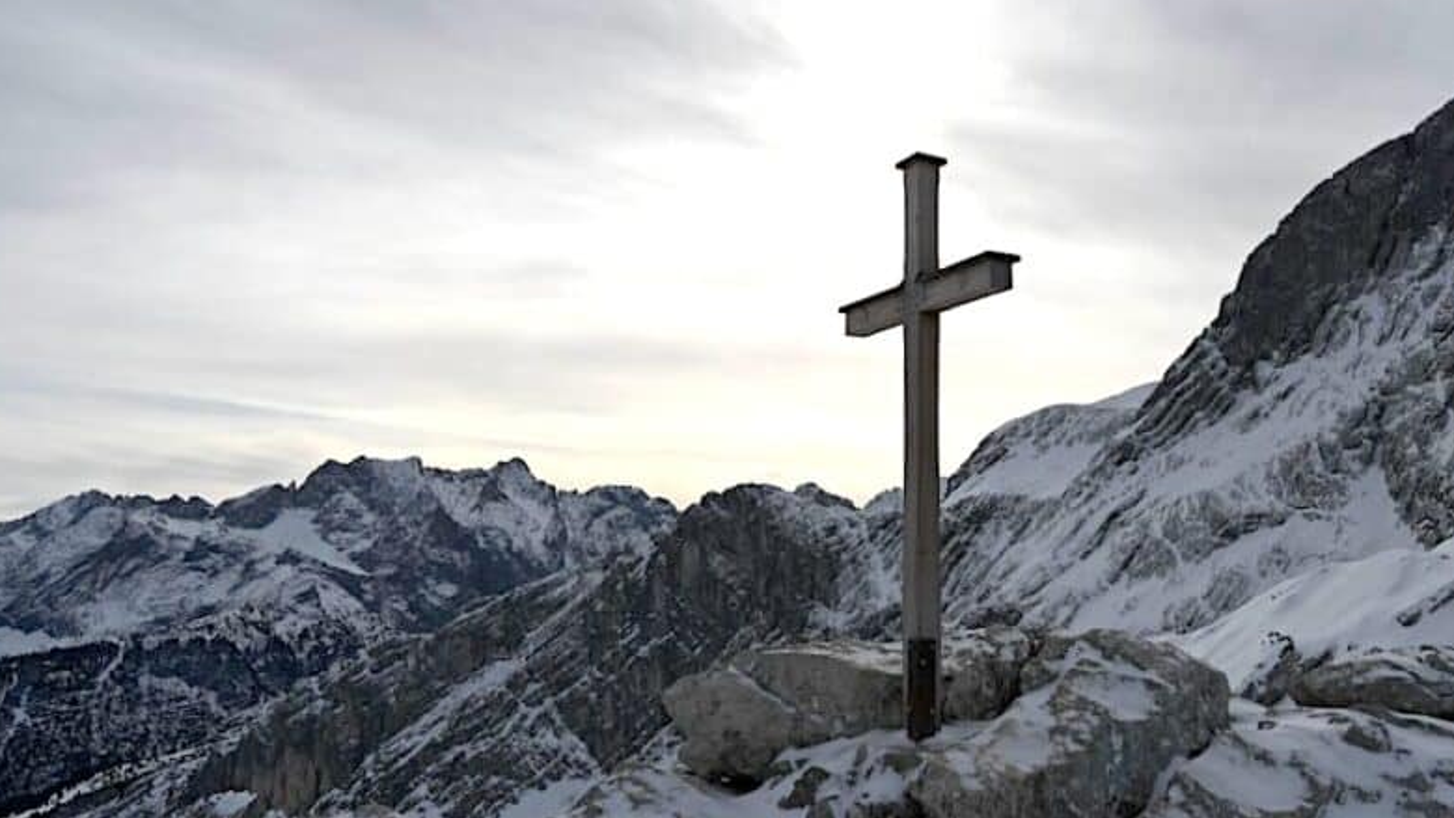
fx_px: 1272
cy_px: 383
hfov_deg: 58.7
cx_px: 915
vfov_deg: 35.6
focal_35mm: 33
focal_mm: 24
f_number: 9
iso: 100
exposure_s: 1/640
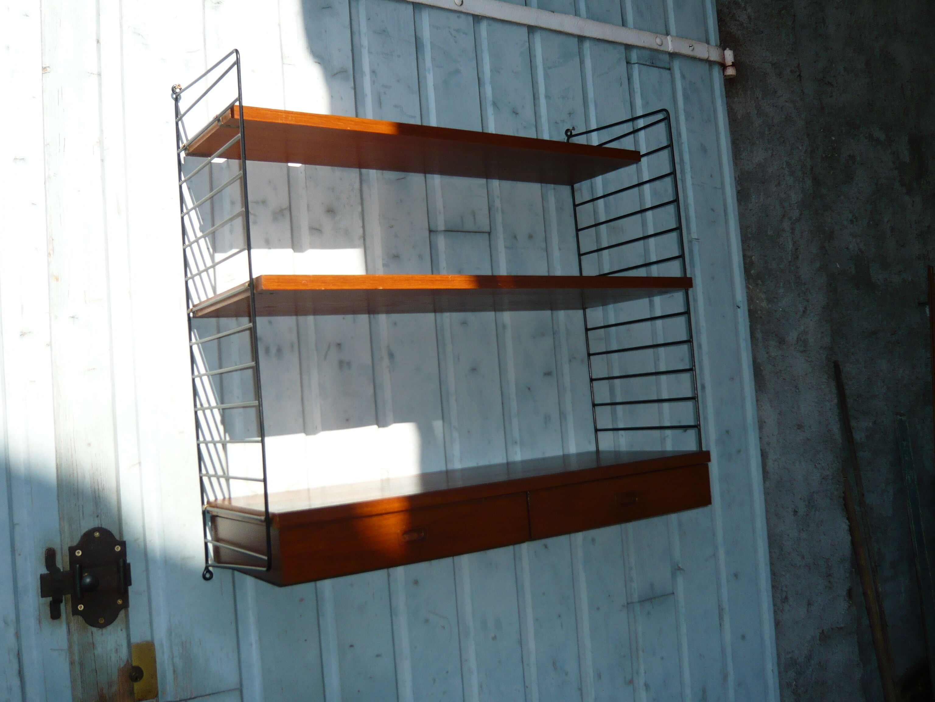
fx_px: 918
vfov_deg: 41.8
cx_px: 468
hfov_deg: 54.0
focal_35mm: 34
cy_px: 351
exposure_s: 1/640
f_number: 3.1
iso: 100
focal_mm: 5.5
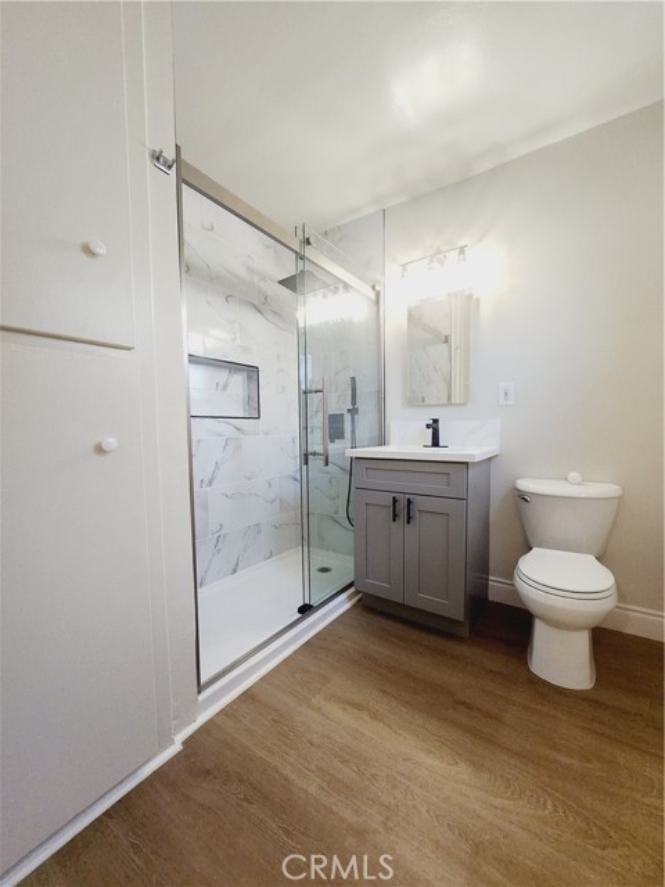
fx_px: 333
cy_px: 444
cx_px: 332
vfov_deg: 106.2
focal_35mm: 13
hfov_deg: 89.9
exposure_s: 1/60
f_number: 2.2
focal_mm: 1.74
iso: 200
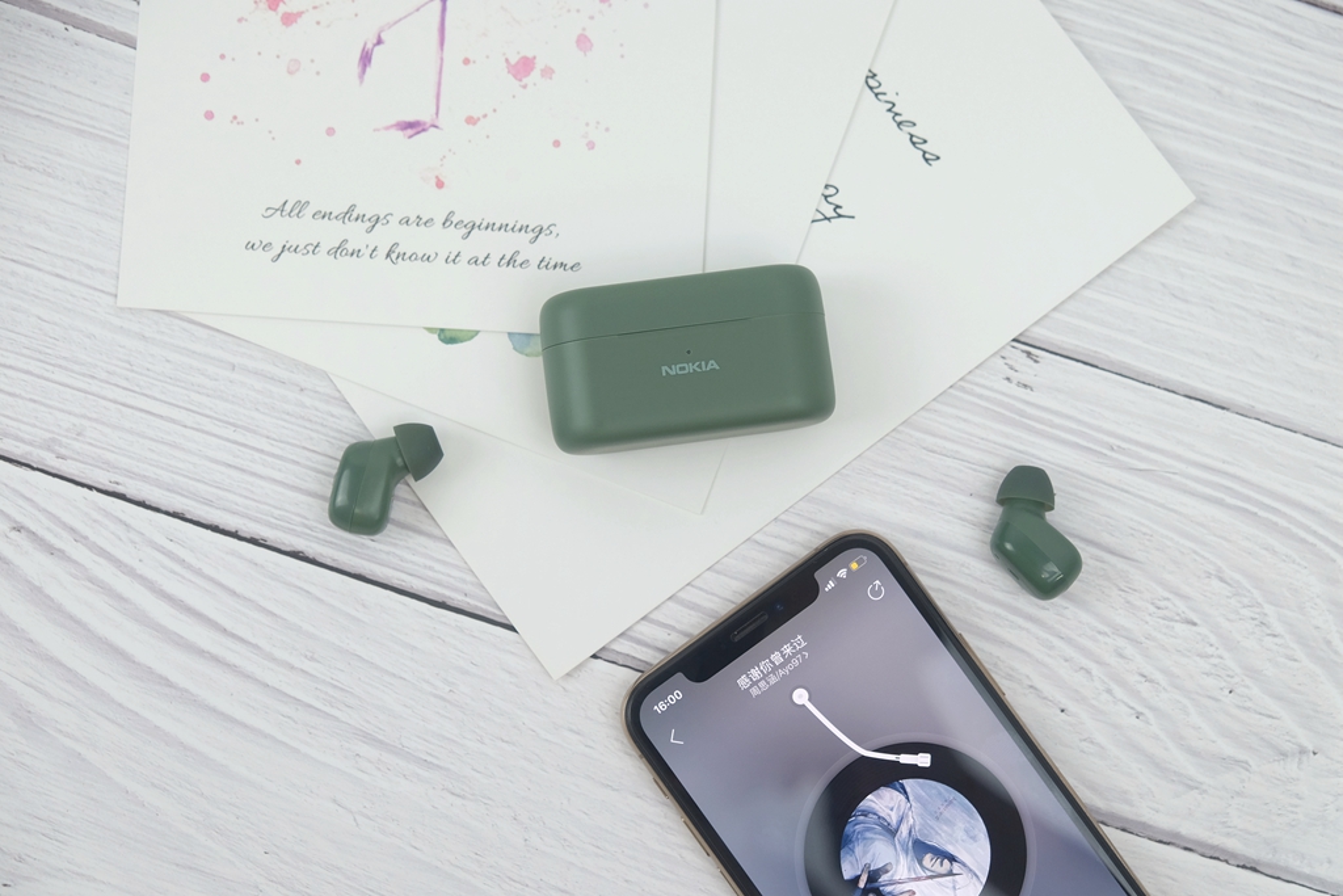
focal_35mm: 64
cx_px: 672
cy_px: 448
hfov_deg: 31.4
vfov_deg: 21.2
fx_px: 2388
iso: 400
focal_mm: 42.5
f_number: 4.5
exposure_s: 1/75
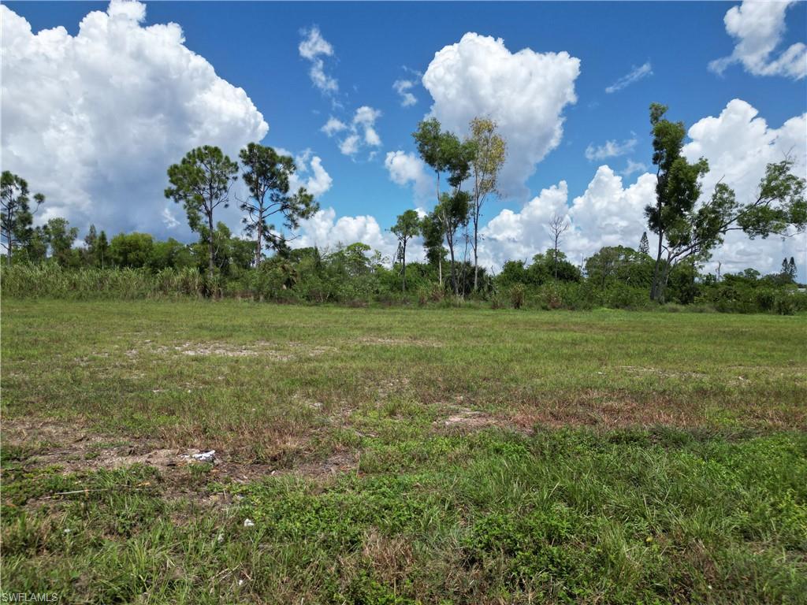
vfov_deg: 56.8
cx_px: 404
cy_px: 302
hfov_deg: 71.6
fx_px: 560
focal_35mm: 24
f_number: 1.7
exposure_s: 1/5000
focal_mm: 6.72
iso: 130
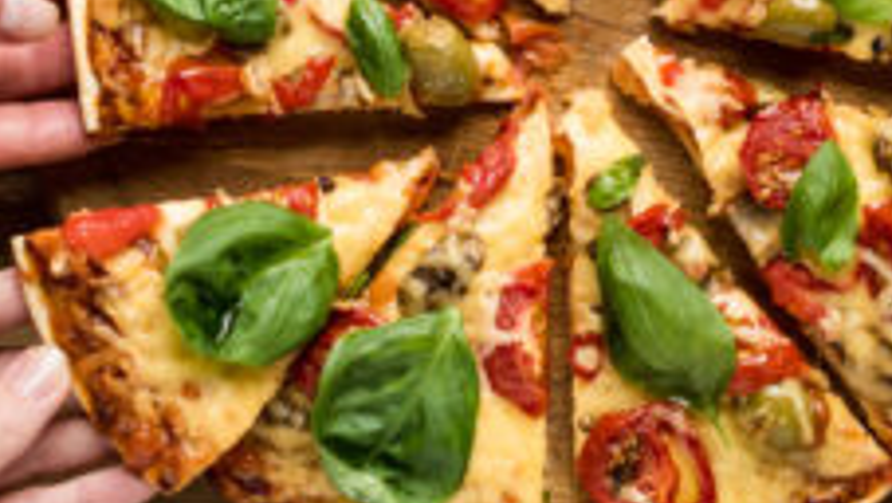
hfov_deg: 12.1
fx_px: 4189
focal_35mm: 177
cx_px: 621
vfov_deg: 6.9
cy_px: 53
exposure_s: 1/100
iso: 400
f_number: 3.5
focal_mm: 50
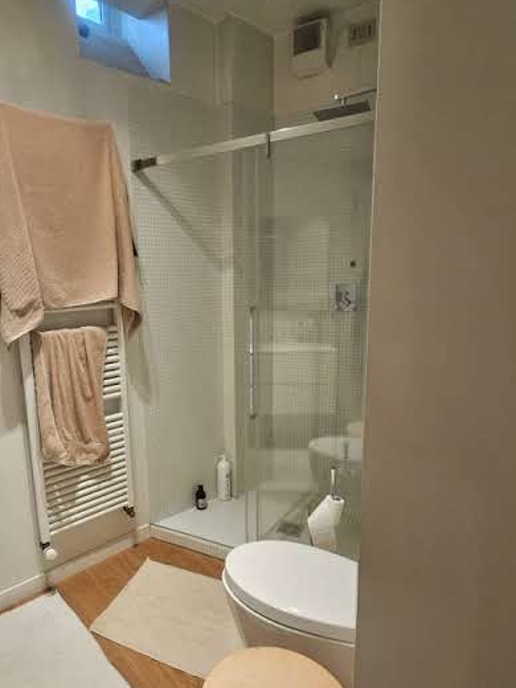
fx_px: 398
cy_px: 364
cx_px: 176
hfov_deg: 64.4
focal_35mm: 20
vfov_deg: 81.7
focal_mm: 2.2
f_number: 2.2
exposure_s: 1/50
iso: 125
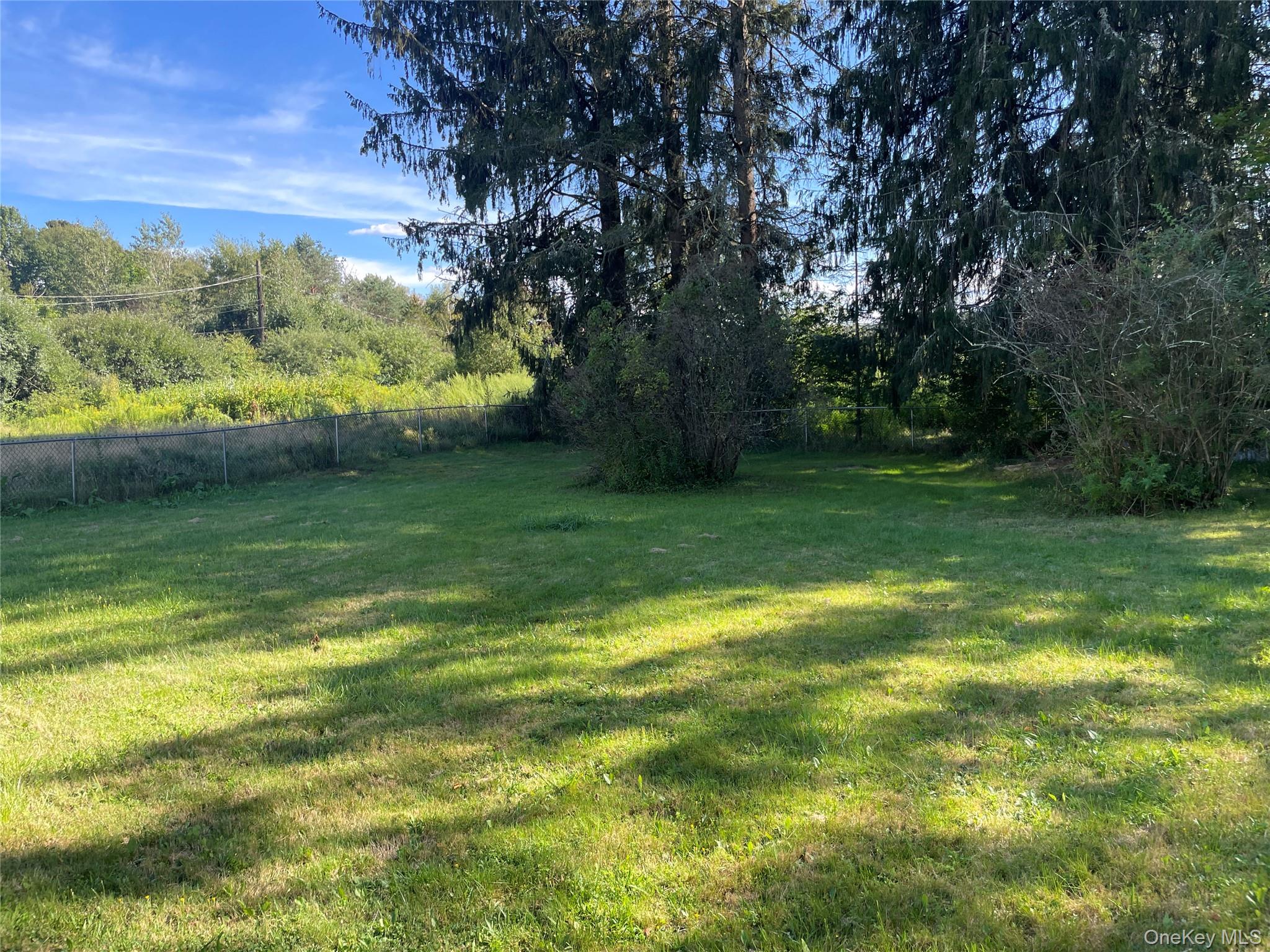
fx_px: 954
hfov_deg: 67.3
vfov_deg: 53.1
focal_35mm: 26
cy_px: 476
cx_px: 635
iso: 32
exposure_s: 1/515
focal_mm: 4.2
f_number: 1.6
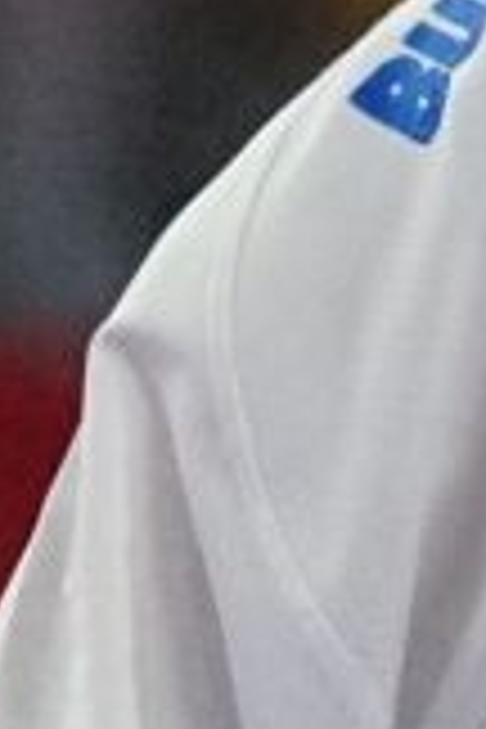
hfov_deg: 0.5
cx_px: 112
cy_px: 747
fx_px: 50722
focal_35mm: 2505
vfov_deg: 0.8
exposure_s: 1/2000
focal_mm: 150
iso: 3200
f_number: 2.8
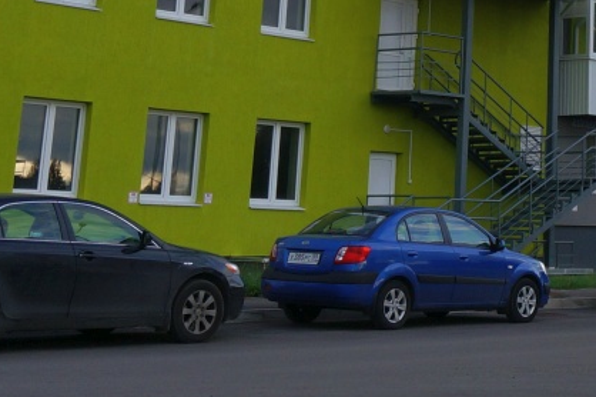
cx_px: 689
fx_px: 1605
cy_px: -226
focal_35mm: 97
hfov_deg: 19.9
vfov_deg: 13.2
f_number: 11
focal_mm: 18
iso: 100
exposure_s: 1/80
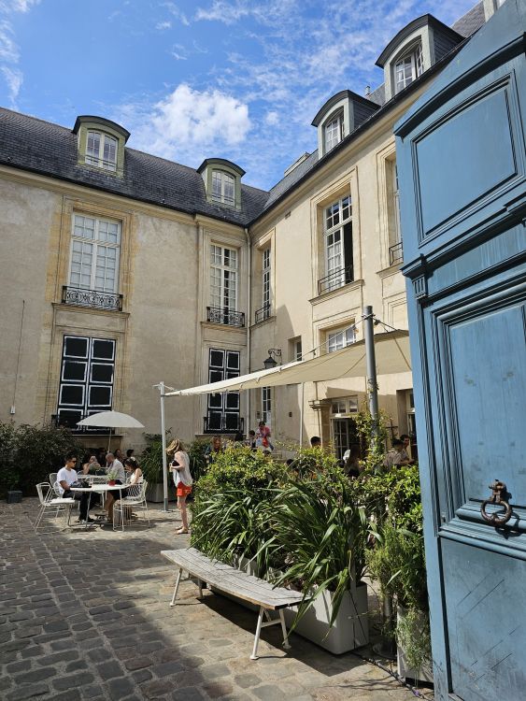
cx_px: 263
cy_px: 350
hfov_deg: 58.9
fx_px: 466
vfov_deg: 73.9
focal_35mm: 23
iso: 20
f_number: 1.7
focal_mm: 6.3
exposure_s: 1/1272
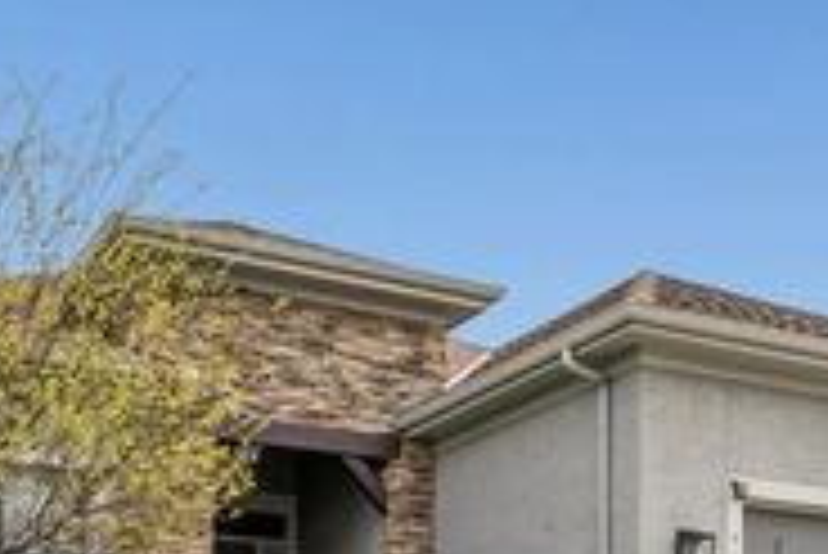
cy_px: 561
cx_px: 459
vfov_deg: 22.4
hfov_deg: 34.2
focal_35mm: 58
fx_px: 1343
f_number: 20
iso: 100
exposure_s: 1/15
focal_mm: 21.5
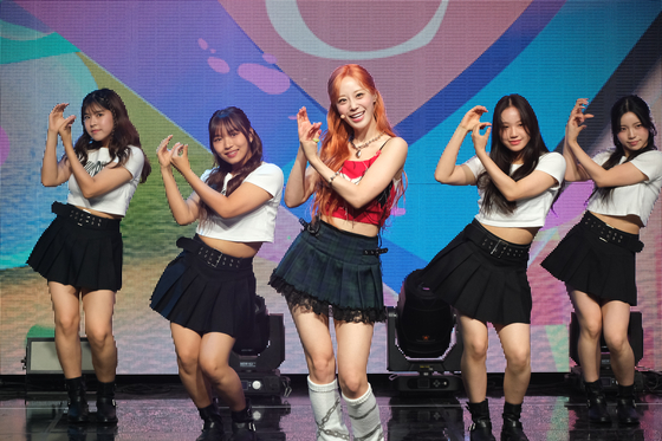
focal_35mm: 105
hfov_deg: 19.5
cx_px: 331
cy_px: 220
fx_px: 1930
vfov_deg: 13.0
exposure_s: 1/250
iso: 1600
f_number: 4
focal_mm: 70
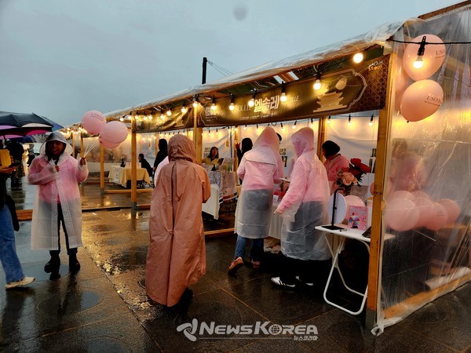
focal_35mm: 23
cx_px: 236
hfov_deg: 73.9
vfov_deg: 58.9
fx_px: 313
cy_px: 176
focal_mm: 5.4
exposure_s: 1/182
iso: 80
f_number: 1.8
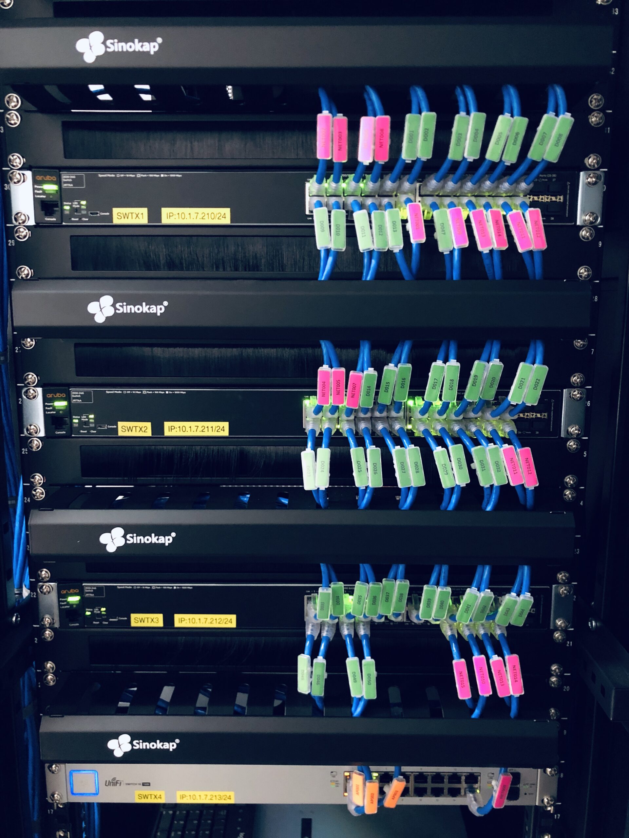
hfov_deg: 49.7
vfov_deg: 63.4
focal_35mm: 28
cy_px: 419
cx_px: 314
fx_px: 678
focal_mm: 4
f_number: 1.8
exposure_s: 1/5
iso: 80
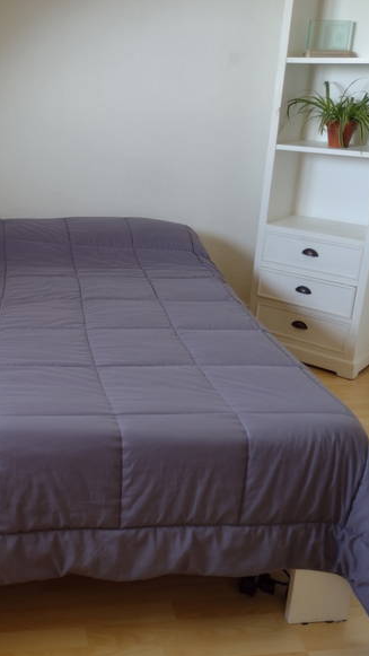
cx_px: 100
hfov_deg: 29.3
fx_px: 695
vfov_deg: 50.5
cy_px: 324
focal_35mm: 40
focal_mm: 4.71
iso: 159
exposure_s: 1/50
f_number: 1.7
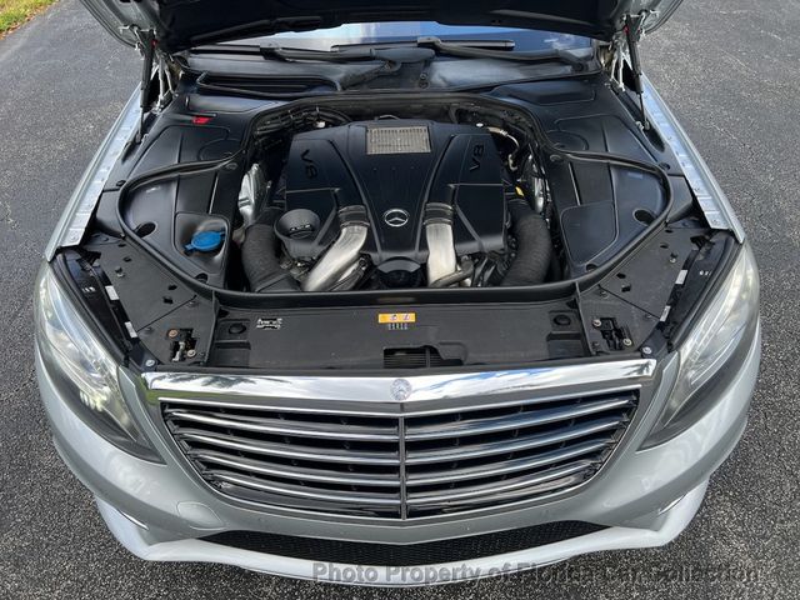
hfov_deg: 67.3
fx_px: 601
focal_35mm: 26
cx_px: 400
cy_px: 300
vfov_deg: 53.1
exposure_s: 1/786
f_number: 1.5
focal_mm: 5.7
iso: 50
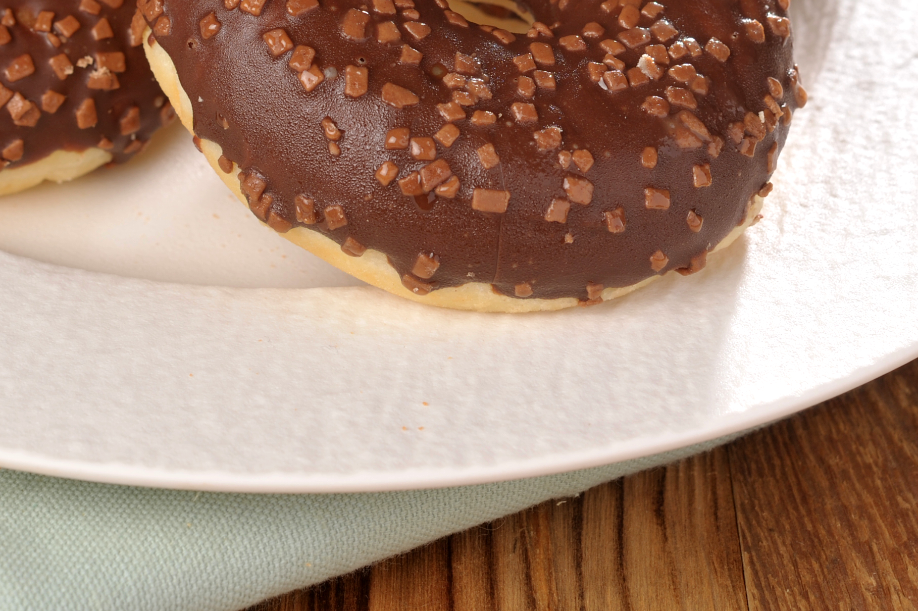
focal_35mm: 150
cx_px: 368
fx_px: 3823
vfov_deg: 9.0
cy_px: -101
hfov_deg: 13.7
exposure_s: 1/100
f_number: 9
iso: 100
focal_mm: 60
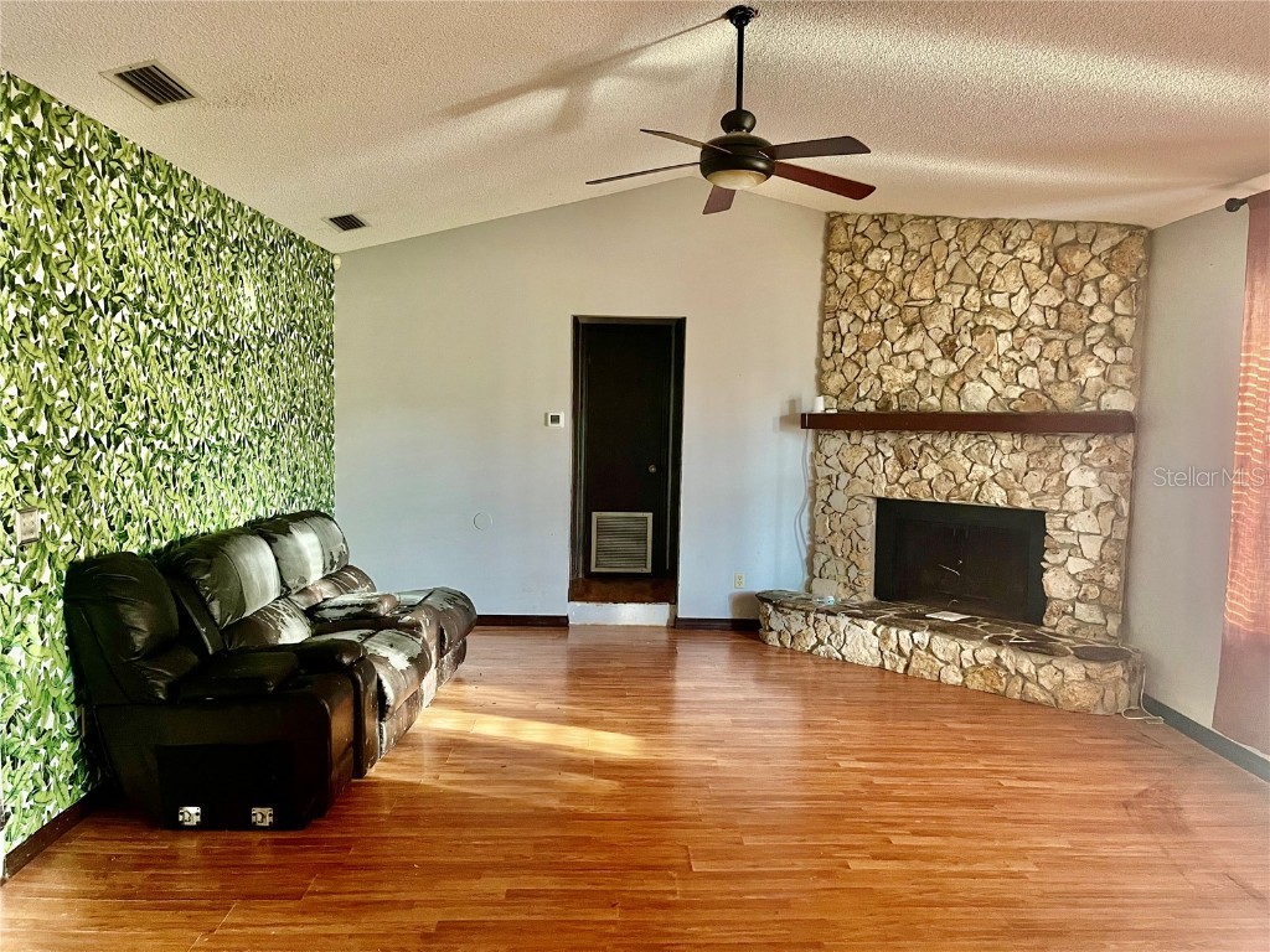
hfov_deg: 69.4
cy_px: 476
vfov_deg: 54.9
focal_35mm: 25
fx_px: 917
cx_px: 635
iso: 640
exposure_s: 1/30
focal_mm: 5.1
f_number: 1.6
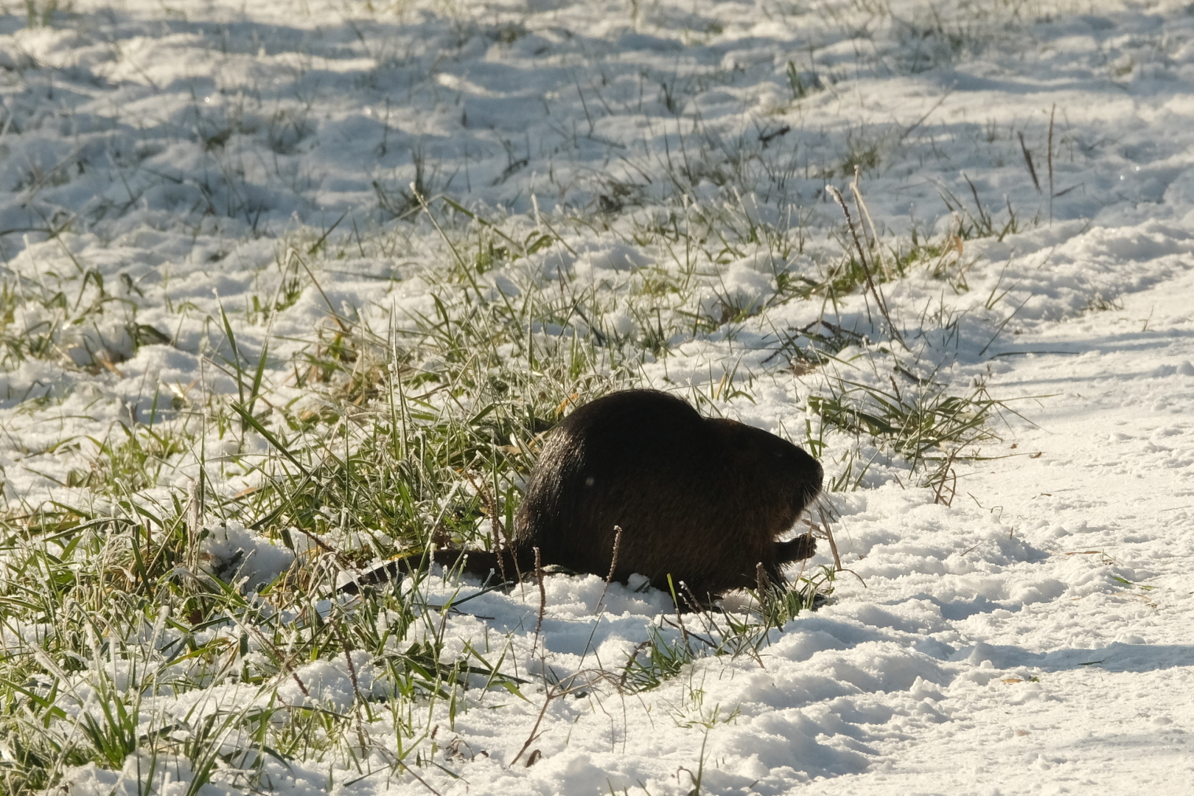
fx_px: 14924
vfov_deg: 3.1
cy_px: 398
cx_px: 597
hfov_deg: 4.6
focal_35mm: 450
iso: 800
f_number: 14
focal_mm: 300
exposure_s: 1/680
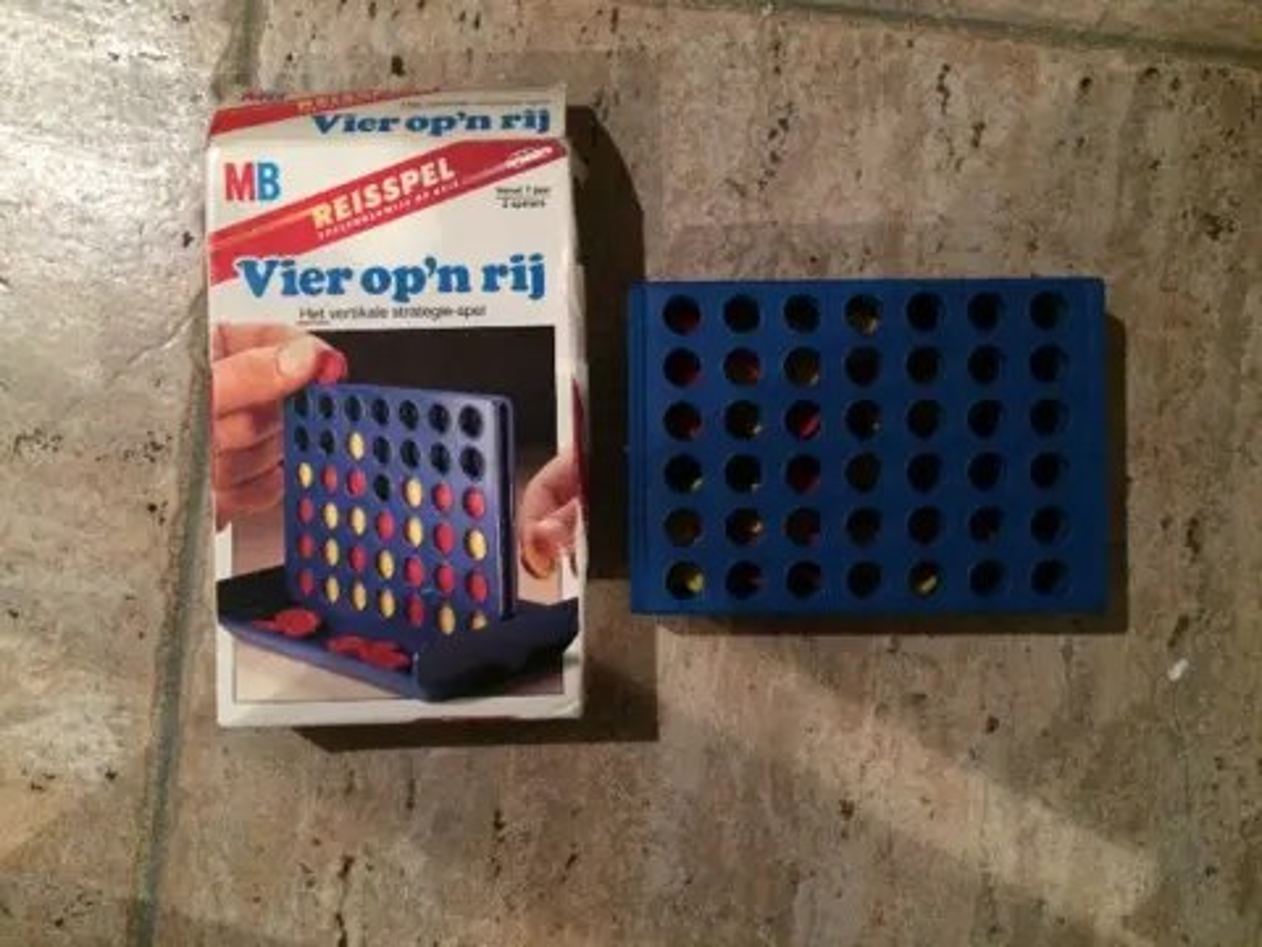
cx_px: 631
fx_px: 1057
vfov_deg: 48.2
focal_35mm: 29
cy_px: 474
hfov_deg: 61.7
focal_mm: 4.15
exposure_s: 1/17
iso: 500
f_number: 2.2
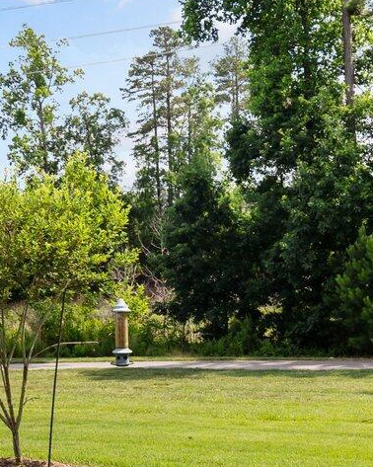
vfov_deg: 29.1
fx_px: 898
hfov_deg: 23.5
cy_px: 269
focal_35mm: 65
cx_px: 203
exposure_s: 1/90
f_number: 5.6
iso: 100
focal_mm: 16
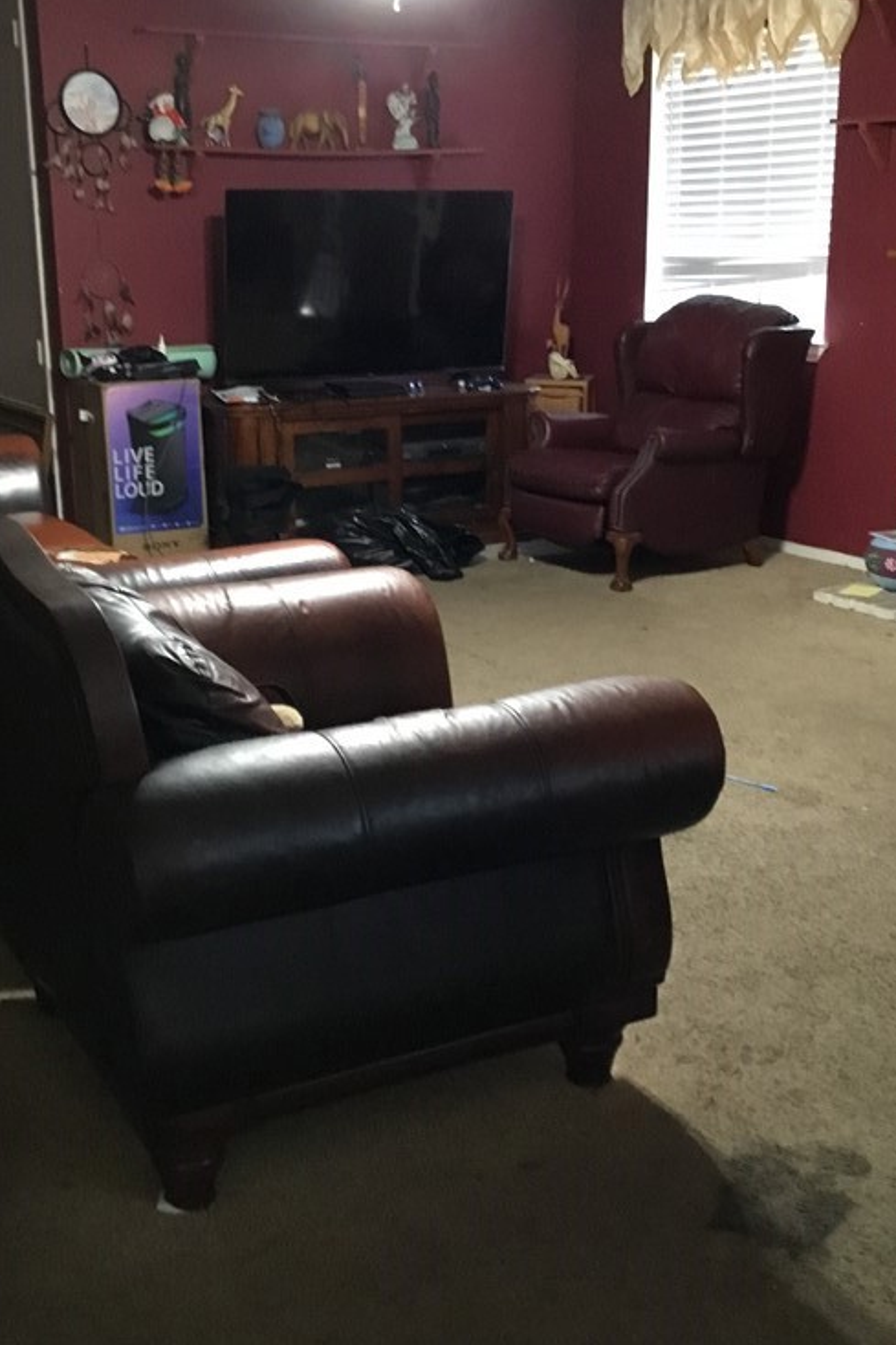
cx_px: 469
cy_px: 660
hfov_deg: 29.8
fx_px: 1681
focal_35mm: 45
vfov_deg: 43.6
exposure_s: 1/15
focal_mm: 3.3
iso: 200
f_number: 2.4
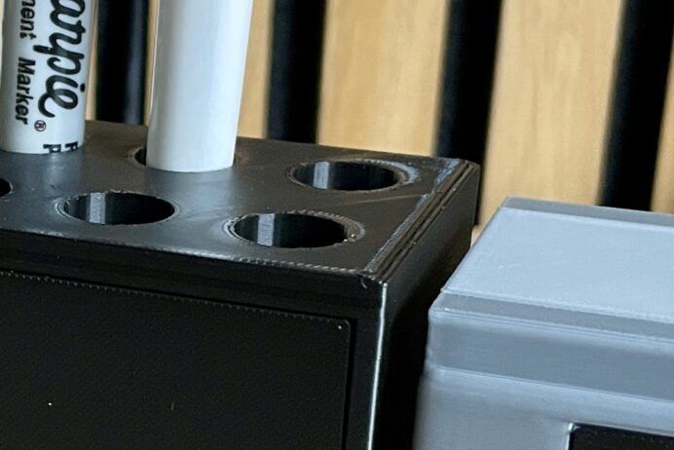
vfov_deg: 13.6
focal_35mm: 100
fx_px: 1873
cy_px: 394
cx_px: -31
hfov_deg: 19.7
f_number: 1.6
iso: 250
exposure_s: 1/50
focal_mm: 4.2
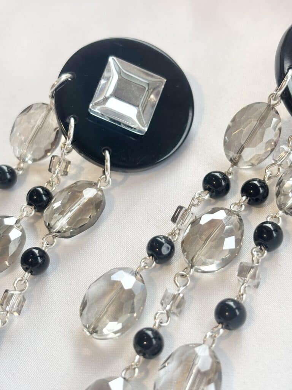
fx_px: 585
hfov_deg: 28.0
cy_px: 195
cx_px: 146
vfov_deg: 36.8
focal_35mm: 52
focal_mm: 5.96
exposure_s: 1/433
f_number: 1.6
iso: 32
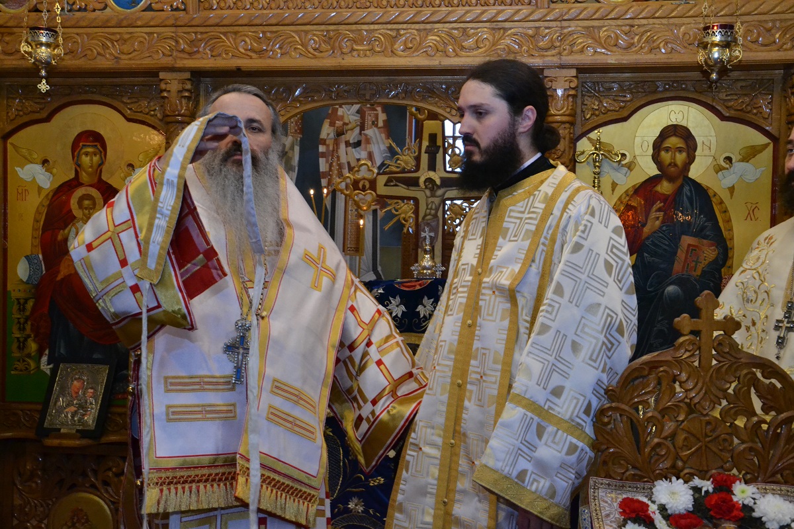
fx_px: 860
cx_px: 397
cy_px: 264
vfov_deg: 34.2
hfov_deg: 49.6
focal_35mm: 39
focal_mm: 26
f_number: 7.1
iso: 3200
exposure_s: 1/30
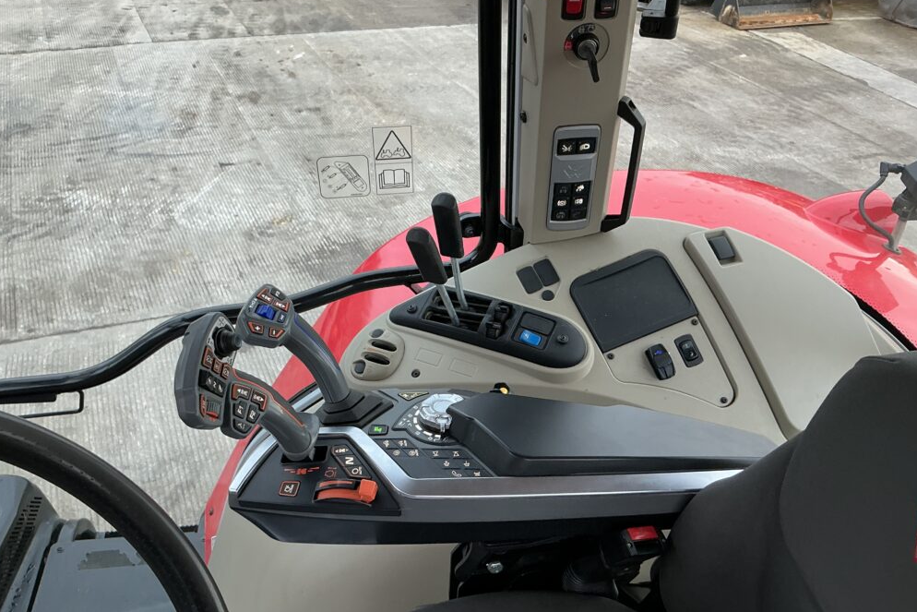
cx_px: 464
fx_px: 764
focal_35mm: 30
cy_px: 348
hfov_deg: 61.9
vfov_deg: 43.5
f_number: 1.8
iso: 50
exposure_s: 1/122
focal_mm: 3
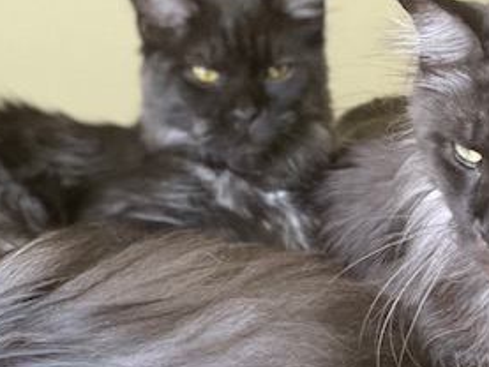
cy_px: 236
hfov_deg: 16.4
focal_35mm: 120
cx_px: 258
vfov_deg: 12.3
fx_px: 1696
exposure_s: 1/122
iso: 200
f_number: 2
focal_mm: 6
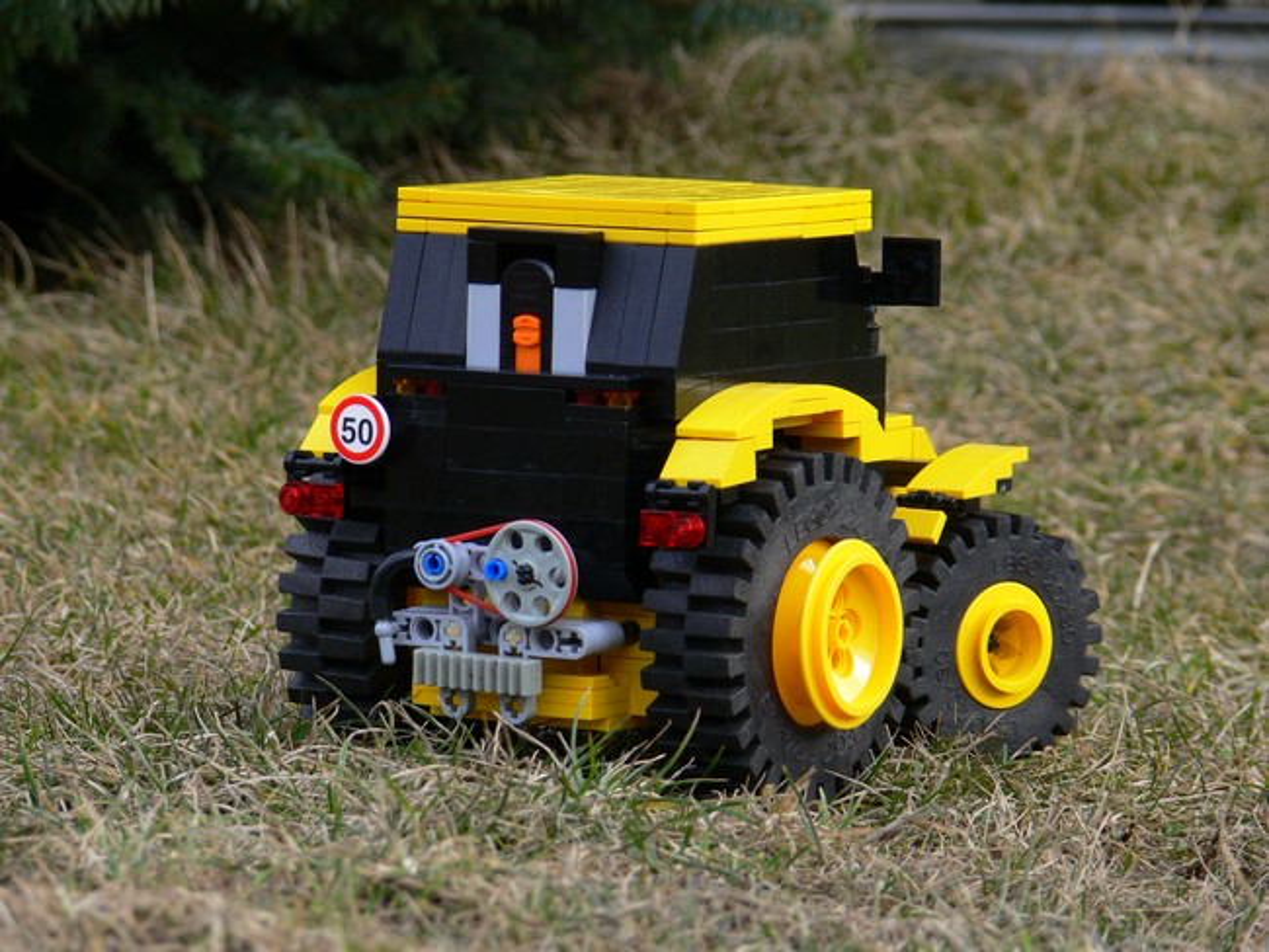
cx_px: 634
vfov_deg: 6.5
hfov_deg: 8.6
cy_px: 476
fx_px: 8398
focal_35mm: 229
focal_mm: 48.3
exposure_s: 1/125
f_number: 5.6
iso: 100
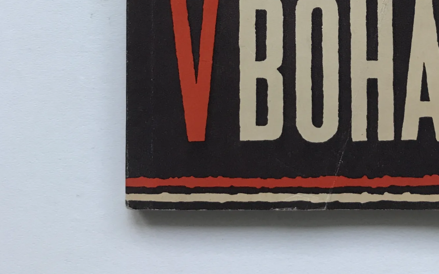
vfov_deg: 21.4
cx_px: 311
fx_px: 682
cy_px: -36
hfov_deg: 35.1
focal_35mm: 57
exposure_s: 1/33
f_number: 1.8
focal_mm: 3.99
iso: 25
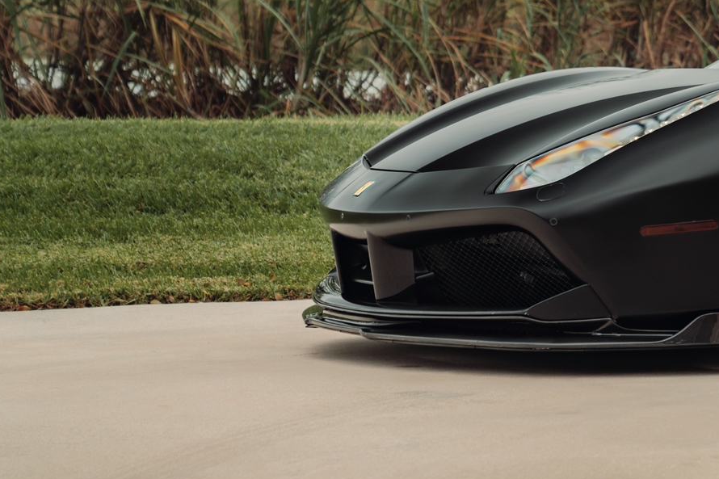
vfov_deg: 9.1
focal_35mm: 151
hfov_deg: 13.4
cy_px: 89
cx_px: 691
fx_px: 3015
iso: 250
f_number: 4
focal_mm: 70
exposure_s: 1/800
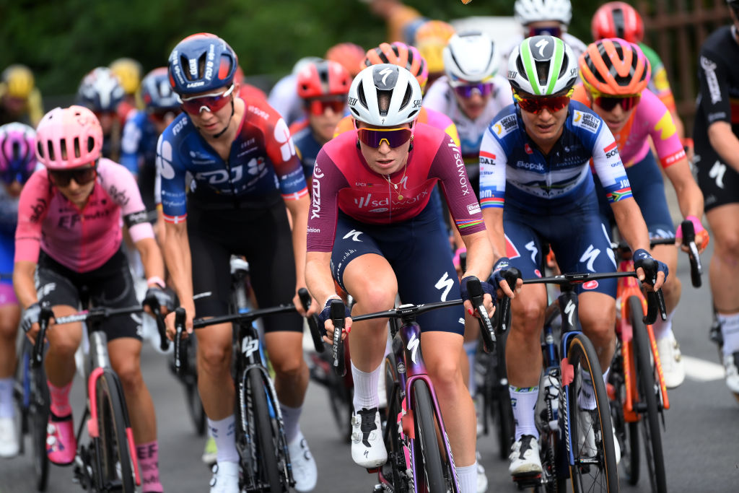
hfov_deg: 10.3
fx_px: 4106
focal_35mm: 200
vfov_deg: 6.9
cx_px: 370
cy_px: 246
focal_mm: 200
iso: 320
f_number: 3.2
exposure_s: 1/1600
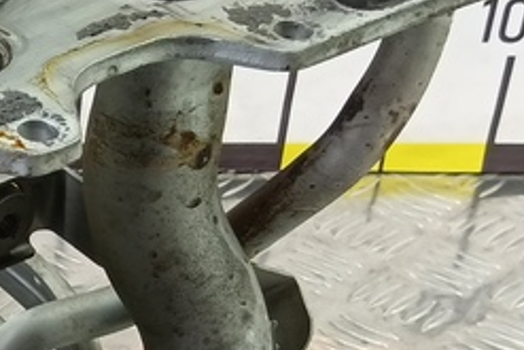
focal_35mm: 99
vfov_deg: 13.5
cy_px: 403
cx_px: -235
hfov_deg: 18.5
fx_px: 1442
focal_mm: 4.11
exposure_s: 1/50
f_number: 1.6
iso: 171
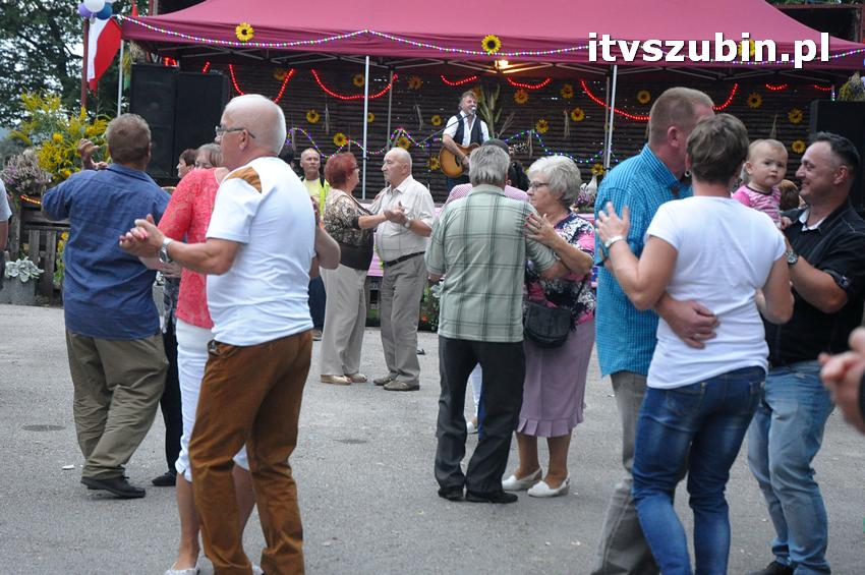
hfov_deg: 29.3
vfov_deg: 19.7
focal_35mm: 69
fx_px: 1656
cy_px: 288
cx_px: 432
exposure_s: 1/100
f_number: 5
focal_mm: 46
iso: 2500
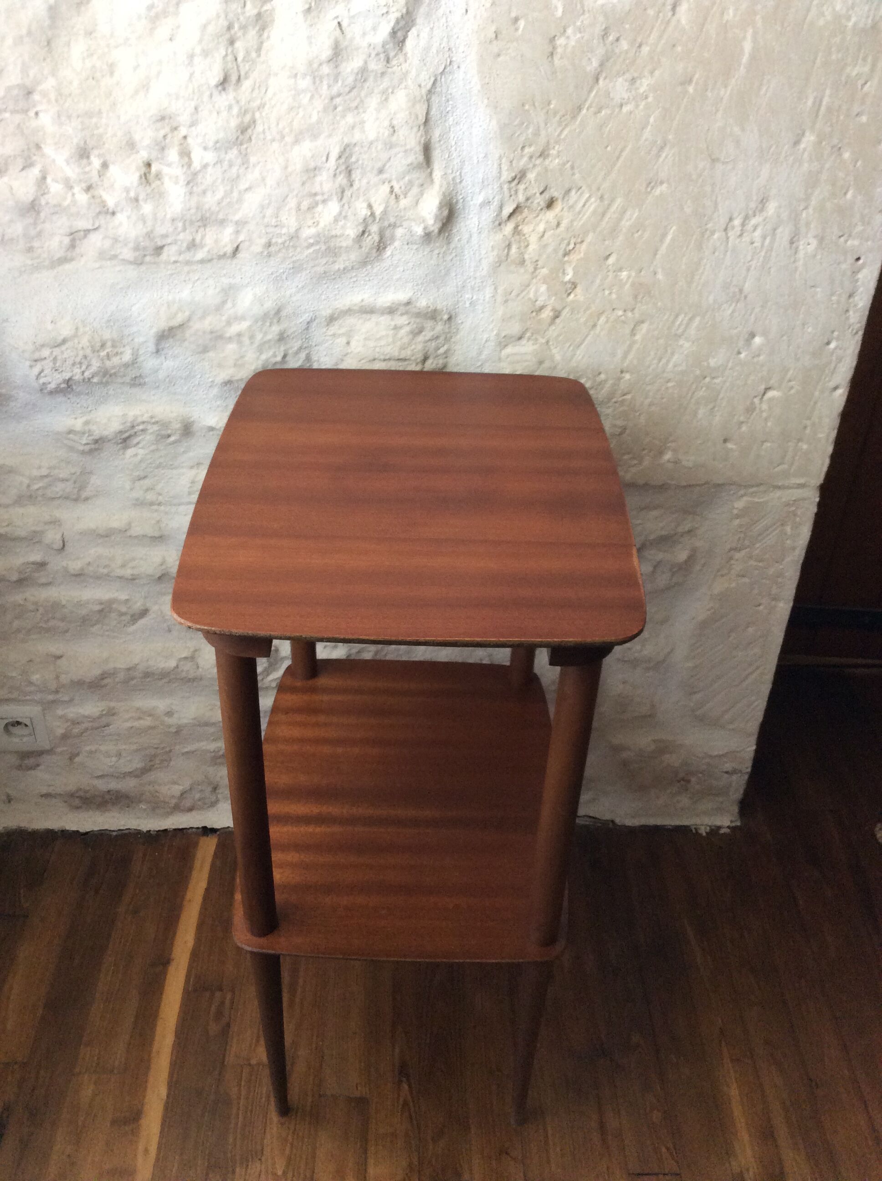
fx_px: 1090
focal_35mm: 32
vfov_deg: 56.9
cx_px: 441
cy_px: 590
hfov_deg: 44.1
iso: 100
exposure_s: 1/25
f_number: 2.4
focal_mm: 3.3
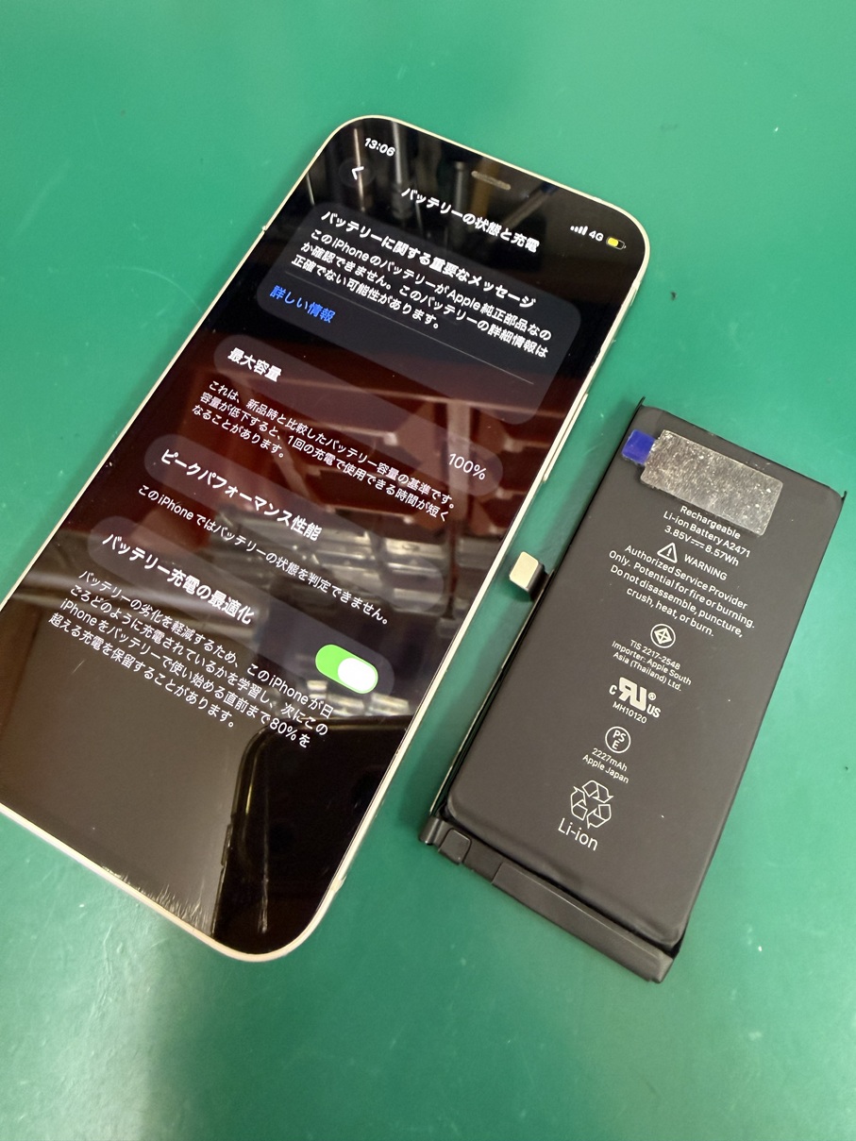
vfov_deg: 71.6
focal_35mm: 24
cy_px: 570
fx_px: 791
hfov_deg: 56.8
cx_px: 428
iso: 400
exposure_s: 1/50
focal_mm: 2.22
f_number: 2.2
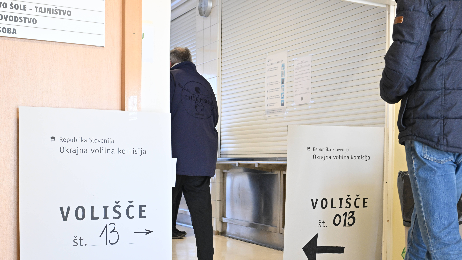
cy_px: 177
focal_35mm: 49
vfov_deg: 24.3
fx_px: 600
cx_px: 287
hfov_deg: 41.8
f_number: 4.5
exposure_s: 1/200
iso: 1600
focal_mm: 36
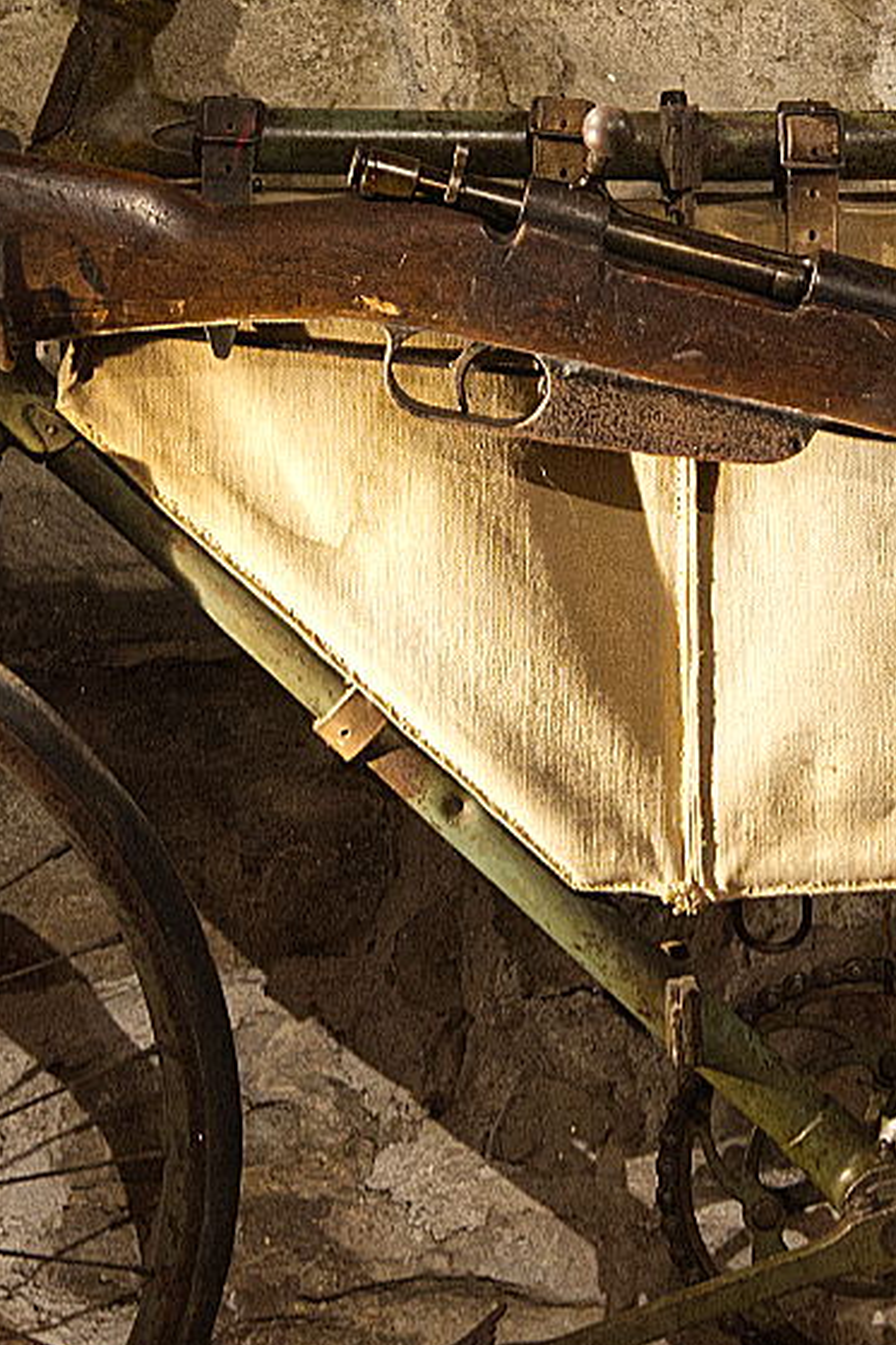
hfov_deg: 13.3
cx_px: 569
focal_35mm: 103
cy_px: 557
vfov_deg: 19.8
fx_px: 3847
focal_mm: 30
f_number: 9
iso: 2500
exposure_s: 1/25
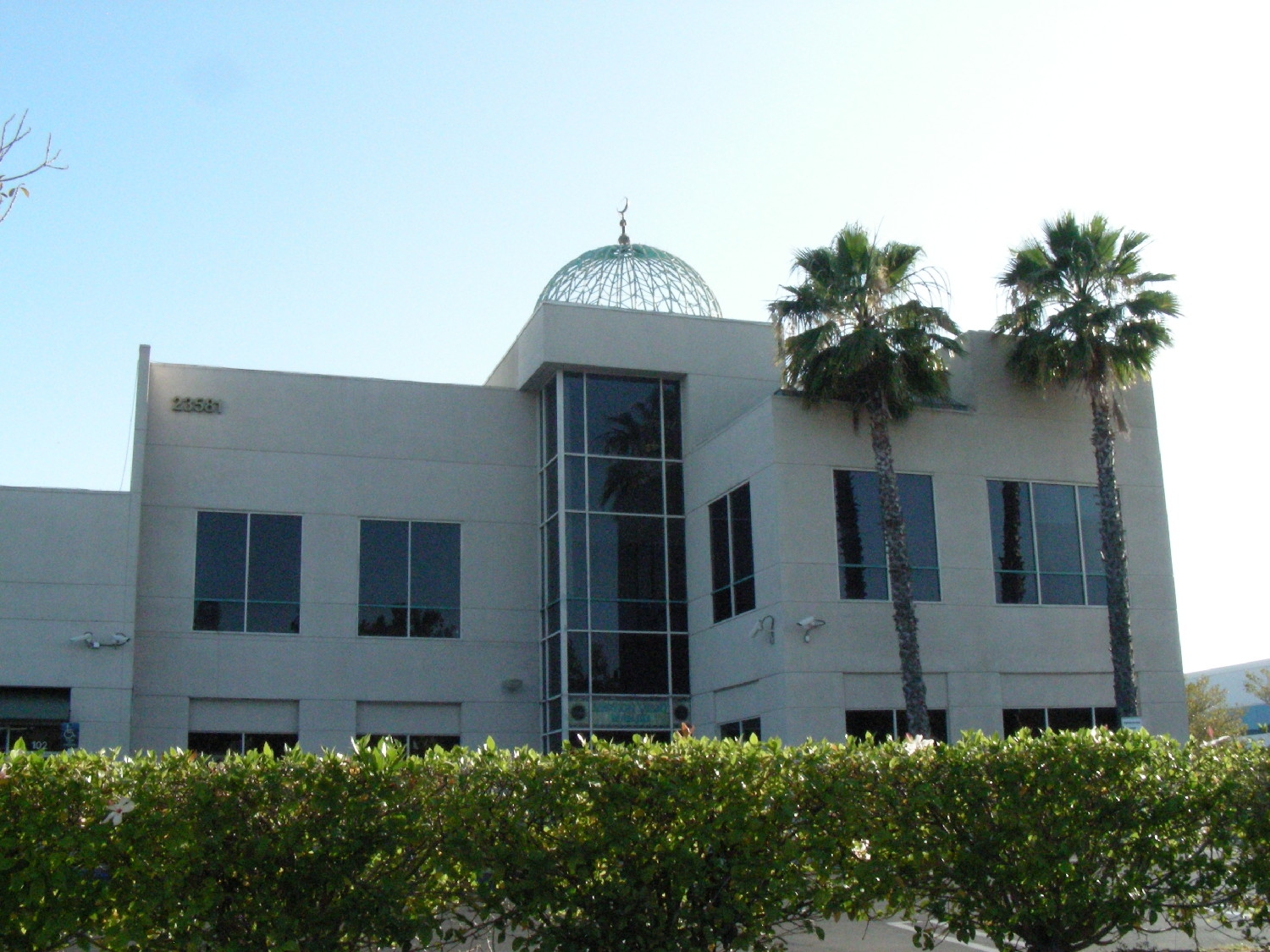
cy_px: 476
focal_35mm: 38
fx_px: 1394
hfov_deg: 49.0
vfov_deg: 37.7
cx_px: 635
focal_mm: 6.3
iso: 400
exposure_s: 1/592
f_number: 6.8
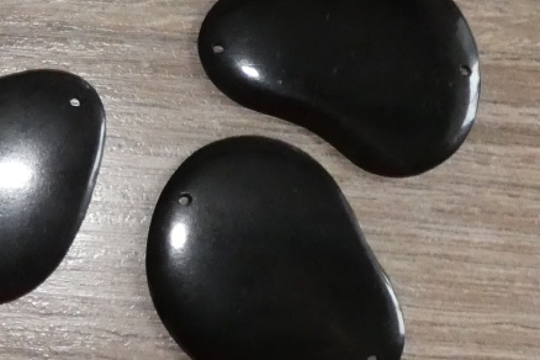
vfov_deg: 34.4
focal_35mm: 38
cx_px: 86
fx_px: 570
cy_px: 96
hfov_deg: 47.1
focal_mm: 3.6
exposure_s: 1/8
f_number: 2.8
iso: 800
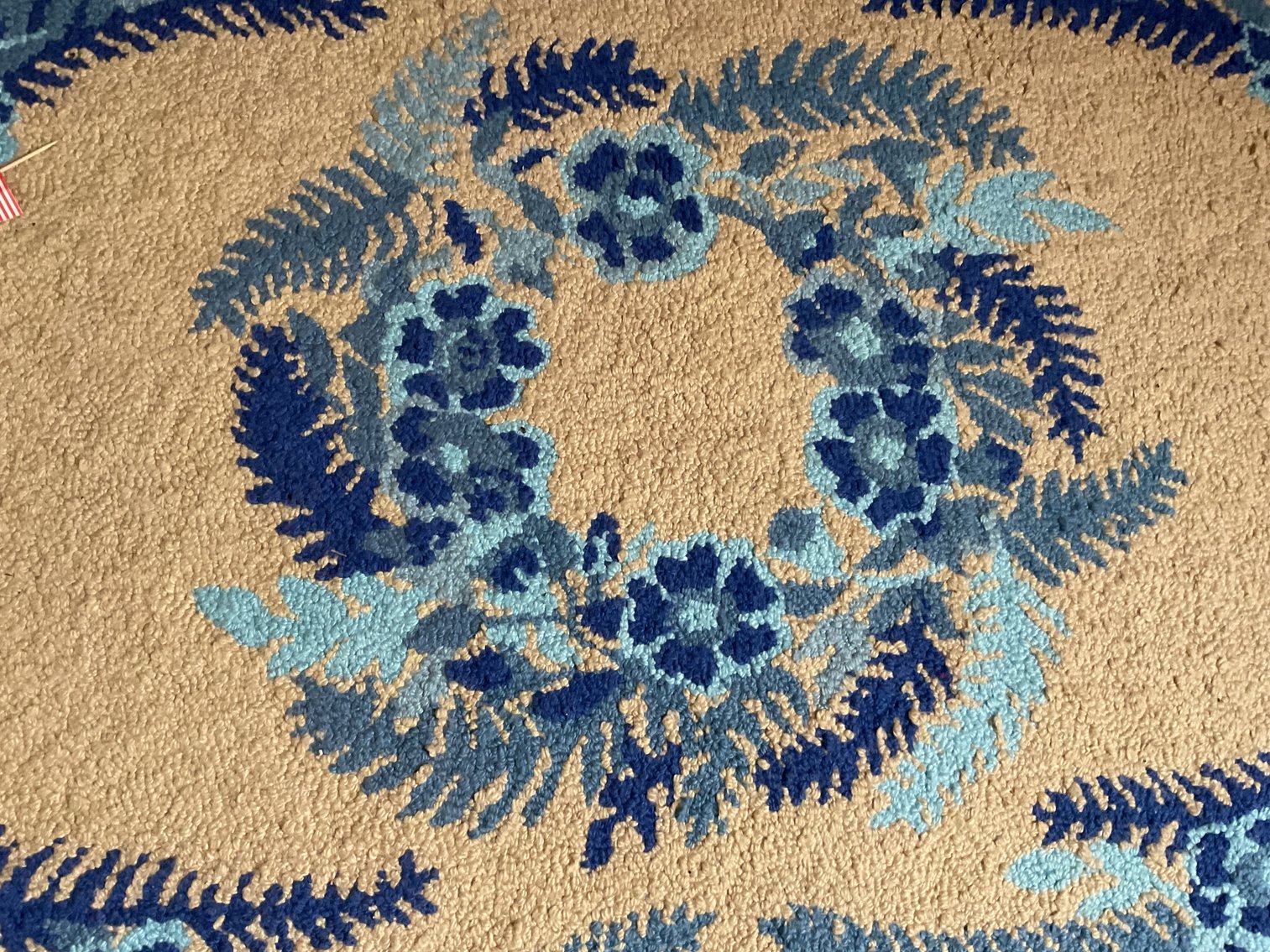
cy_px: 476
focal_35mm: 29
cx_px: 635
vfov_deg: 48.2
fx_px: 1064
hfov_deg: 61.7
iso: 200
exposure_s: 1/40
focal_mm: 3
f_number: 1.8
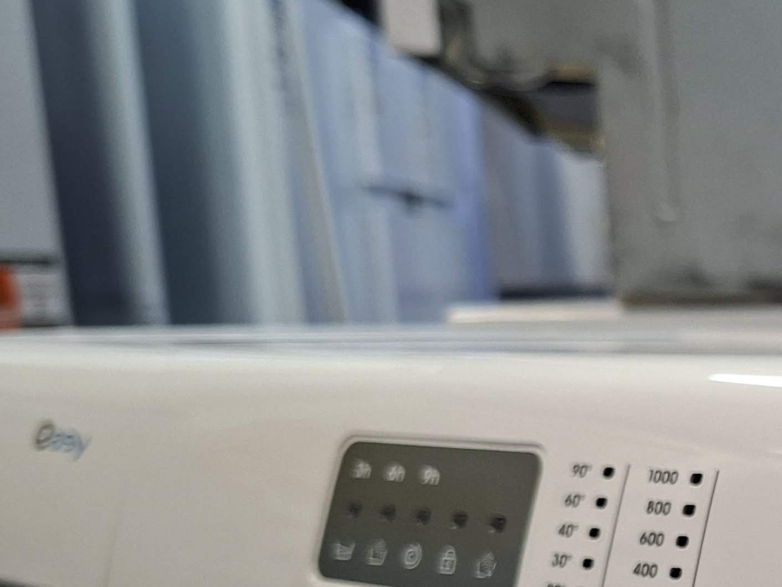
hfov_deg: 26.4
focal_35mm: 65
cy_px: 701
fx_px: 1469
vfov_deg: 21.1
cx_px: 947
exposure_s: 1/50
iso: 200
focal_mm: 5.54
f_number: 1.8
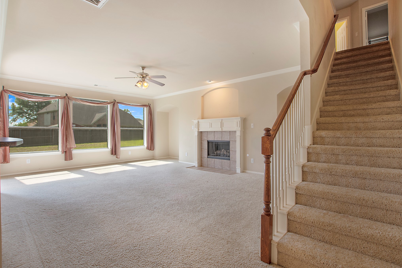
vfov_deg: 73.7
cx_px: 208
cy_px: 130
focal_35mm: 16
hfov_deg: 96.7
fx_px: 179
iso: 100
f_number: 8
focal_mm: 10
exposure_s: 1/30
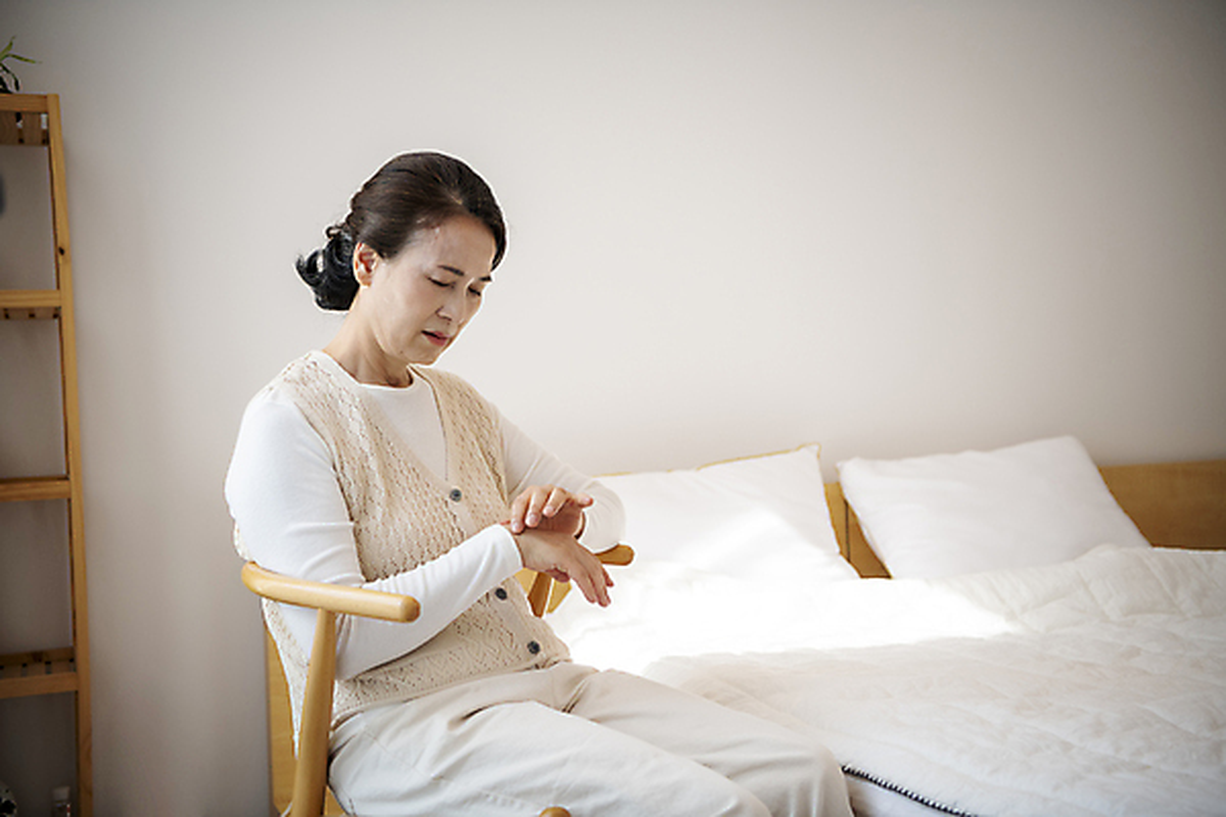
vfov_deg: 27.0
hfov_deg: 39.6
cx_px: 613
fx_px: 1703
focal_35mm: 50
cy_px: 408
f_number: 2.8
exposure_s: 1/250
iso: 400
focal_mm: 50
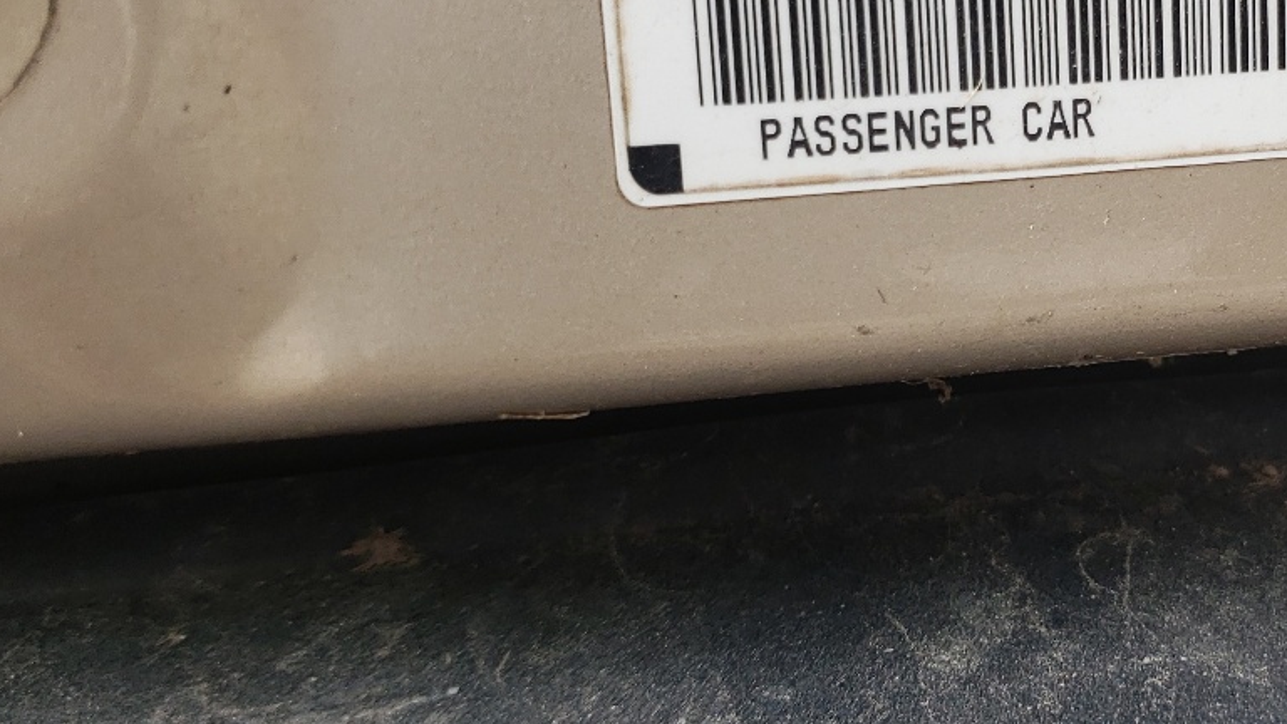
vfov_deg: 20.3
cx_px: 1160
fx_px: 2013
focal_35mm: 59
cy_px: 268
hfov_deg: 33.6
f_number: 1.5
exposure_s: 1/270
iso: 50
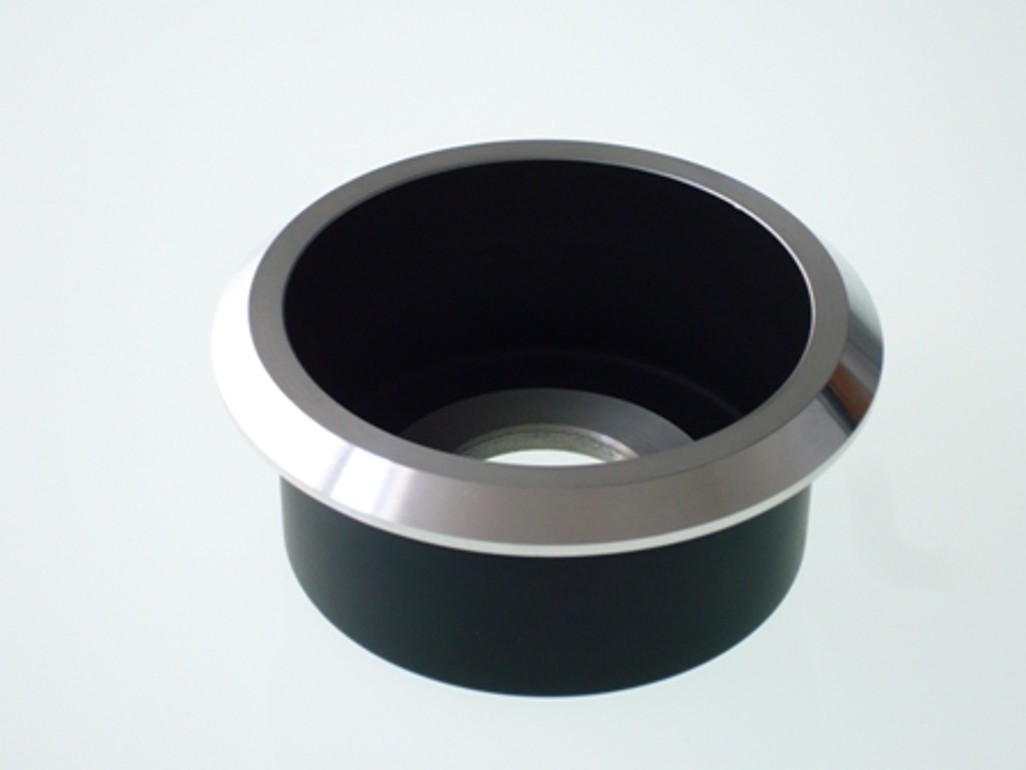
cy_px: 385
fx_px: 3023
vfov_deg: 14.5
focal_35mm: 102
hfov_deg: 19.3
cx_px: 513
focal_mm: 16.8
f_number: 5.6
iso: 100
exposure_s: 1/80
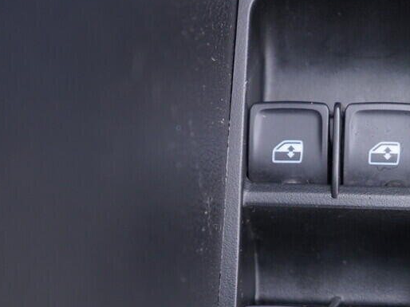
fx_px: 817
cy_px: 248
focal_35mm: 69
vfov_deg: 21.0
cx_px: 340
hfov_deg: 27.5
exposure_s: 1/40
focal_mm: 24
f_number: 2.8
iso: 320
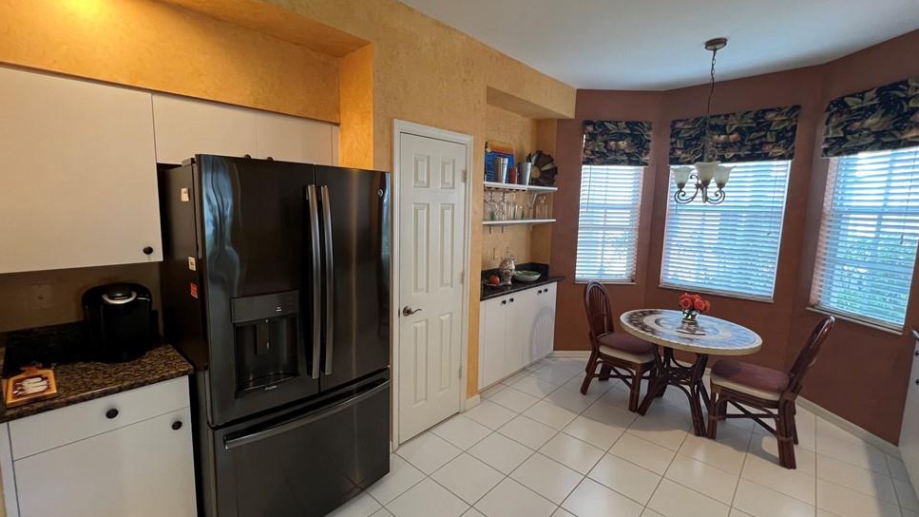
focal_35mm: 15
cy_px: 256
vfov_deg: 70.5
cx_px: 442
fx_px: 366
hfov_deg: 102.9
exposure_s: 1/60
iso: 250
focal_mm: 1.57
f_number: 1.8
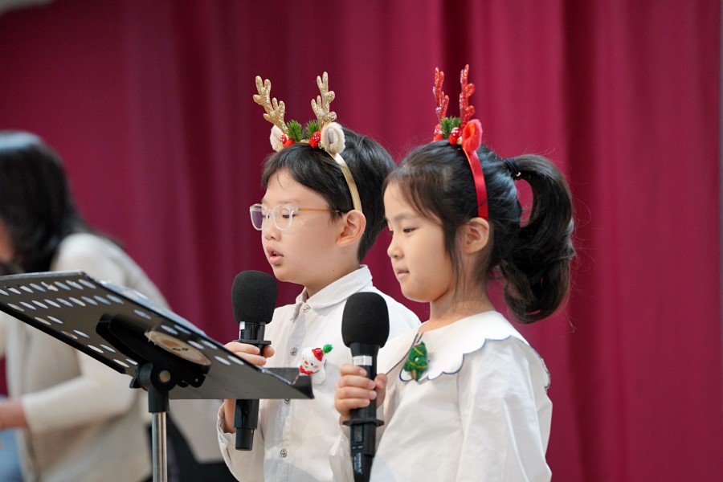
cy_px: 241
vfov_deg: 6.9
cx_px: 362
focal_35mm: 200
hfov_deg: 10.3
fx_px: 4016
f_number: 4
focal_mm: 200
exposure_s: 1/250
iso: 3200
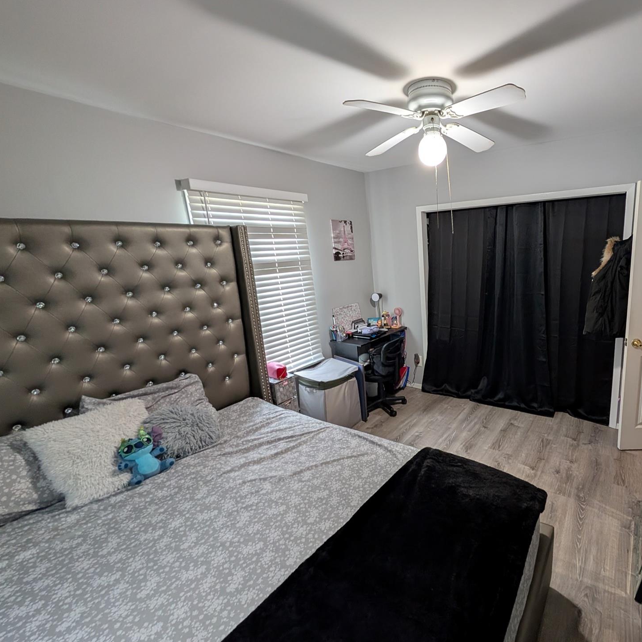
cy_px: 324
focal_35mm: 15
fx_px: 315
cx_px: 423
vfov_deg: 91.1
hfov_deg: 88.2
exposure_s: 1/30
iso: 92
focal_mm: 2.02
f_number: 1.7
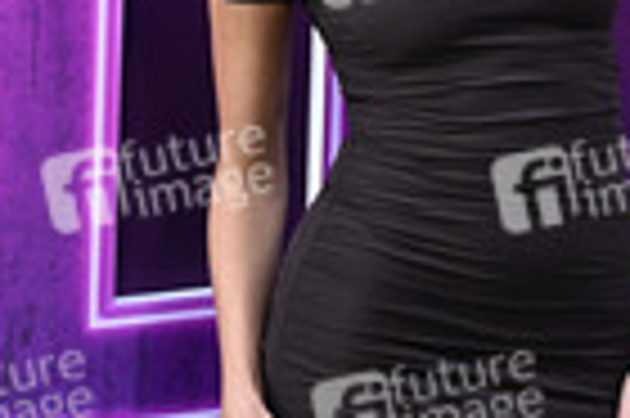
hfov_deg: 10.4
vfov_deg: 6.9
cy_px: 67
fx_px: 3443
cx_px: 488
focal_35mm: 197
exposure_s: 1/320
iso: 1000
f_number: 6.3
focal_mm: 61
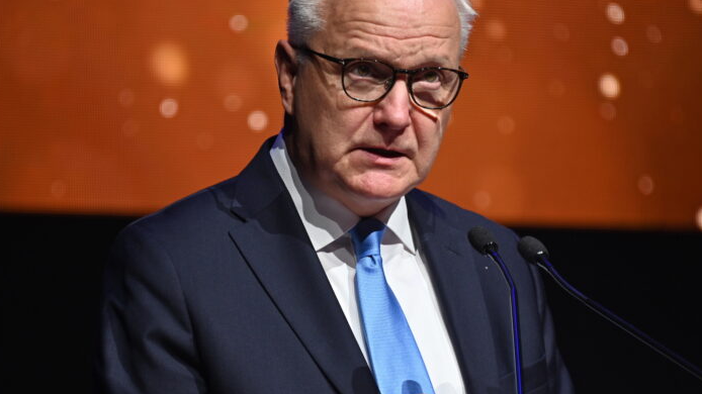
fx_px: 7853
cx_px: 329
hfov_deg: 5.1
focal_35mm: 422
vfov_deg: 2.9
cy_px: 208
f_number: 6.3
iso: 500
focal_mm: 300
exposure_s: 1/100
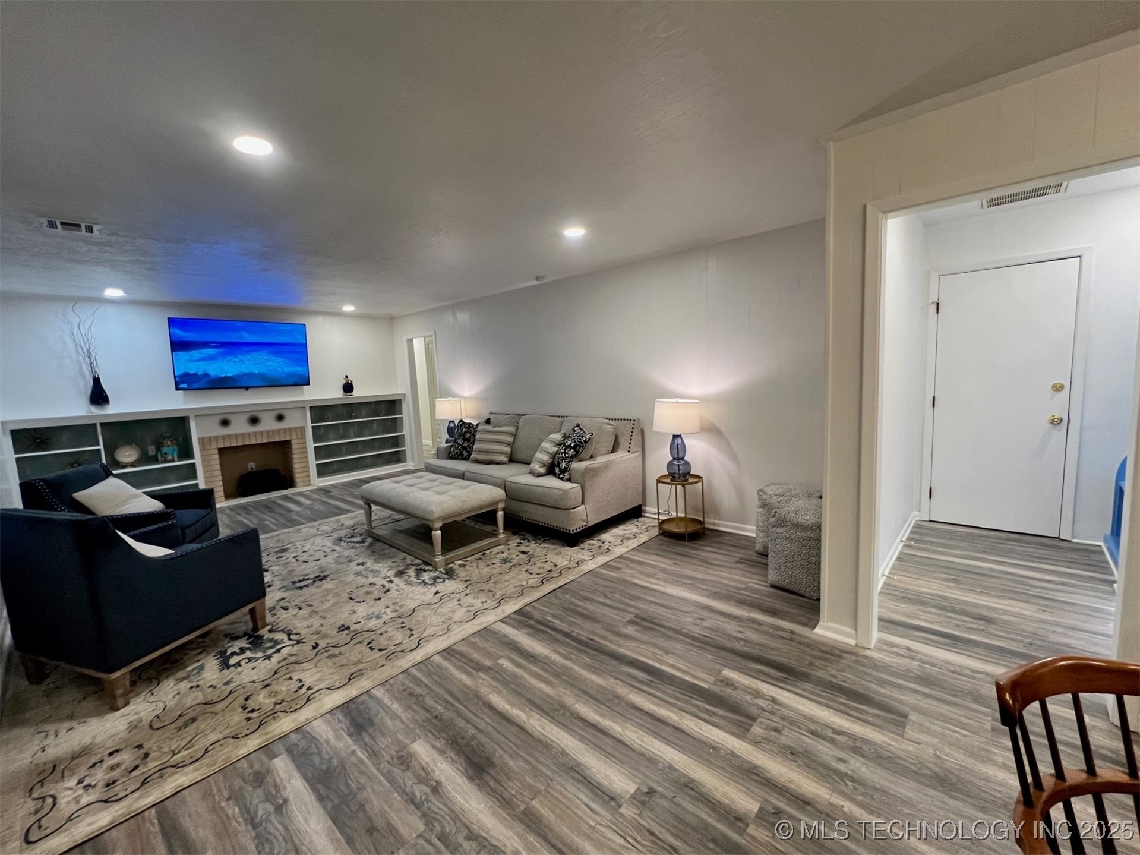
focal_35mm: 13
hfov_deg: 106.2
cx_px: 570
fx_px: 428
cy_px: 428
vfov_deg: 89.9
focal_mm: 1.57
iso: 250
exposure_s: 1/120
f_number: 1.8
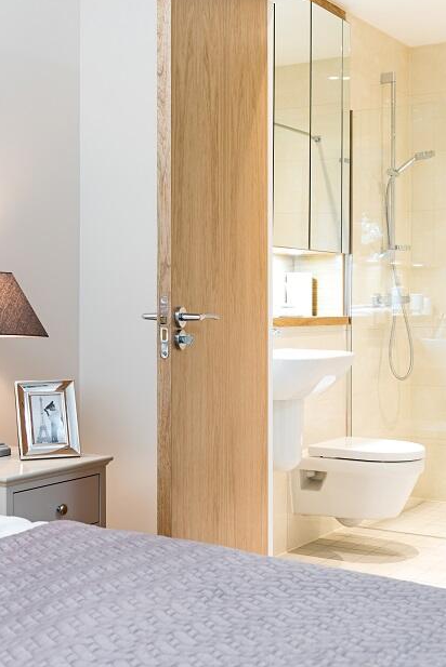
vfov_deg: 38.8
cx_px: 199
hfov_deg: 26.5
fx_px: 947
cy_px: 295
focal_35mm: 51
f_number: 7.1
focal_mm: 42
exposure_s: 1
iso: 100
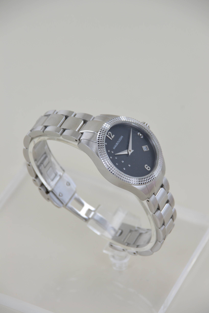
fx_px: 2024
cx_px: 104
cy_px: 156
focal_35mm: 232
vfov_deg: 8.9
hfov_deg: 5.9
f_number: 8
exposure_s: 1/100
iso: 400
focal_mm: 155
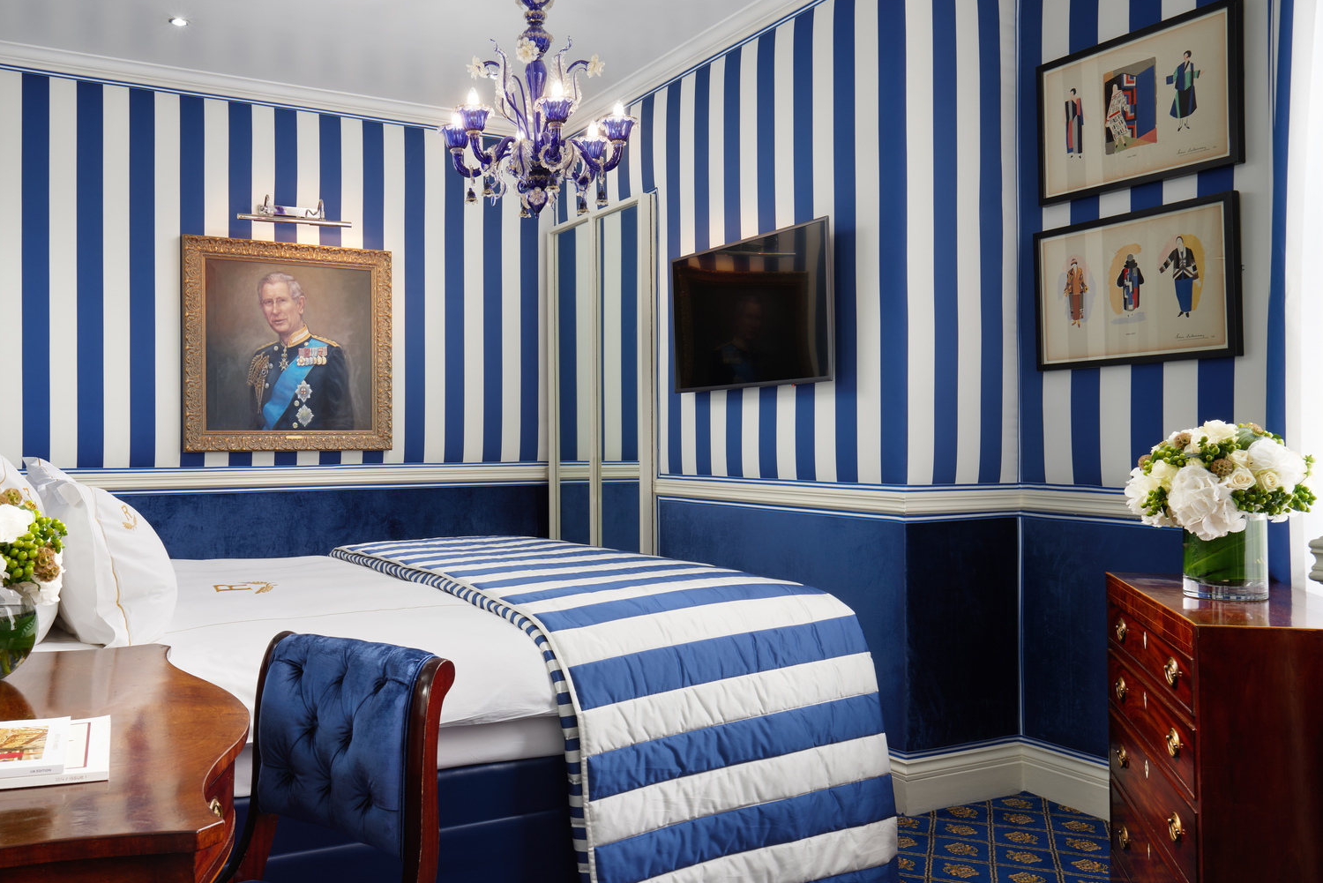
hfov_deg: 65.1
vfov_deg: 46.4
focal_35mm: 28
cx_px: 556
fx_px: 1029
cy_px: 442
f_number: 16
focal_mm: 21
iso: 50
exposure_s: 5
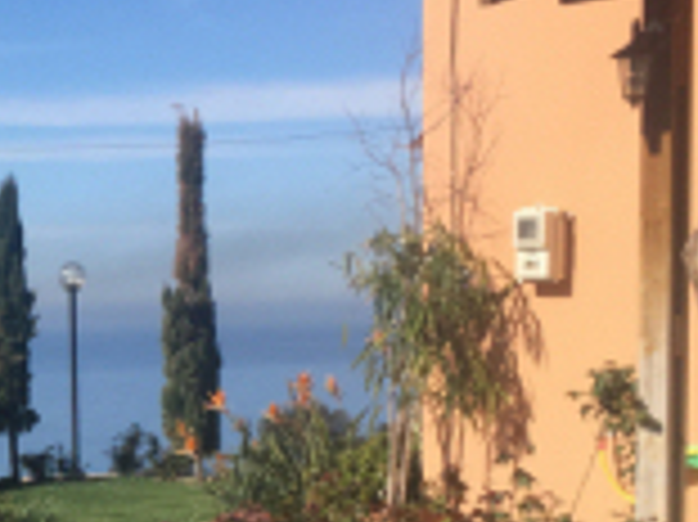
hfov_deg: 17.8
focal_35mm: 104
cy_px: 472
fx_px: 2095
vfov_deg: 14.1
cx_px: -178
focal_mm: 4.15
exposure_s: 1/1647
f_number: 2.2
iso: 32
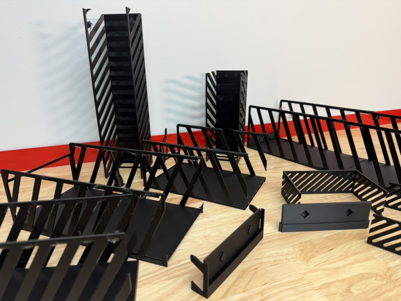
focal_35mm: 24
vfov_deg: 56.8
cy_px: 150
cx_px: 200
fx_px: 278
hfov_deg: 71.6
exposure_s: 1/60
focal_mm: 6.76
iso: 160
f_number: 1.78
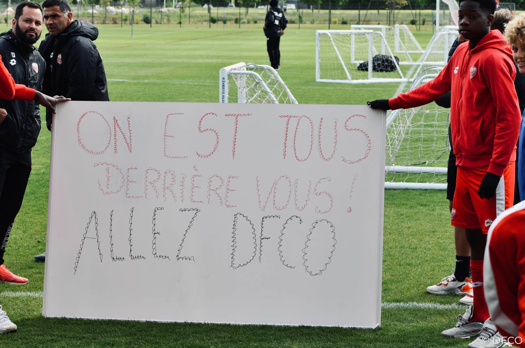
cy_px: 174
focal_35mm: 105
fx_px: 1528
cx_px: 262
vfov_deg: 13.0
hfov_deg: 19.5
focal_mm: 70
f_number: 8
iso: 125
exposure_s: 1/250
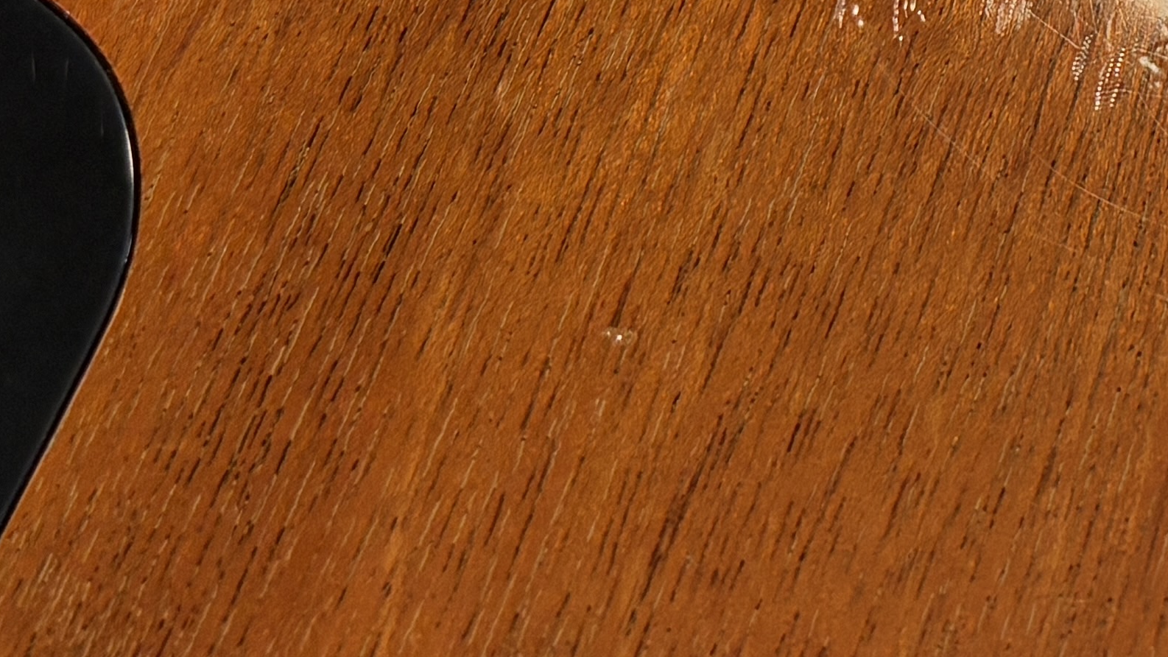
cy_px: -416
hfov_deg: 20.0
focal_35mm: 102
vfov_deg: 11.3
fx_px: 3159
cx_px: 1309
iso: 160
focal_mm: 5.96
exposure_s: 1/50
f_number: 1.6
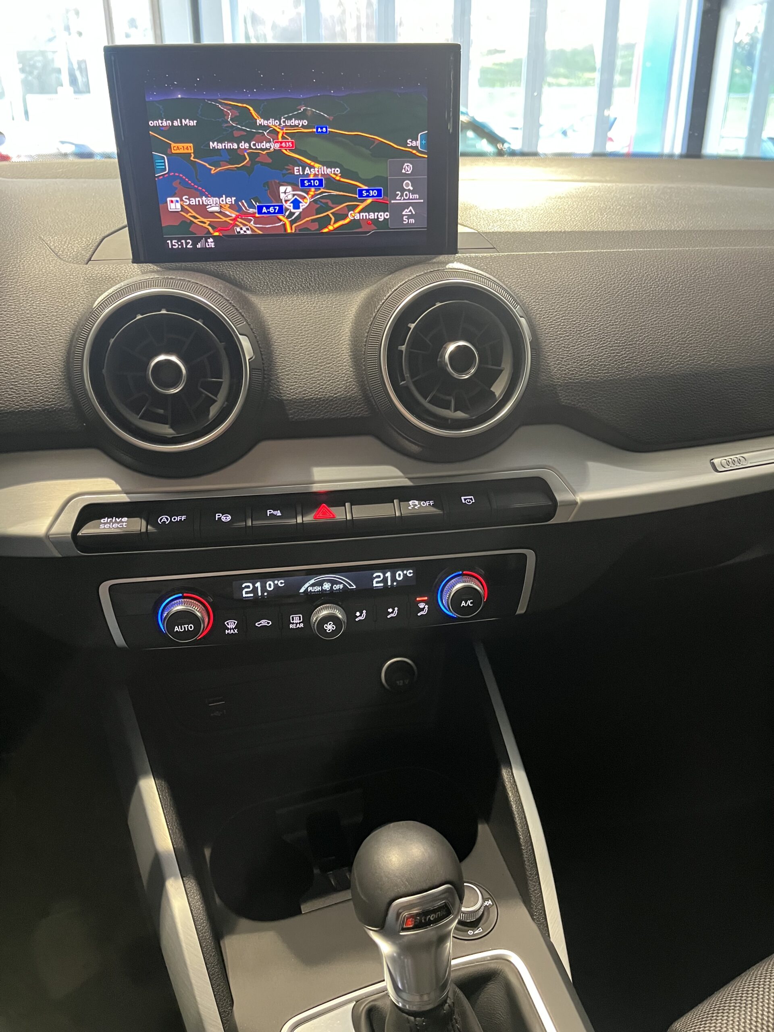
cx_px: 387
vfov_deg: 67.3
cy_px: 516
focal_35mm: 26
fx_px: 775
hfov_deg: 53.1
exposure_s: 1/54
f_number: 1.6
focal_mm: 5.1
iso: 500
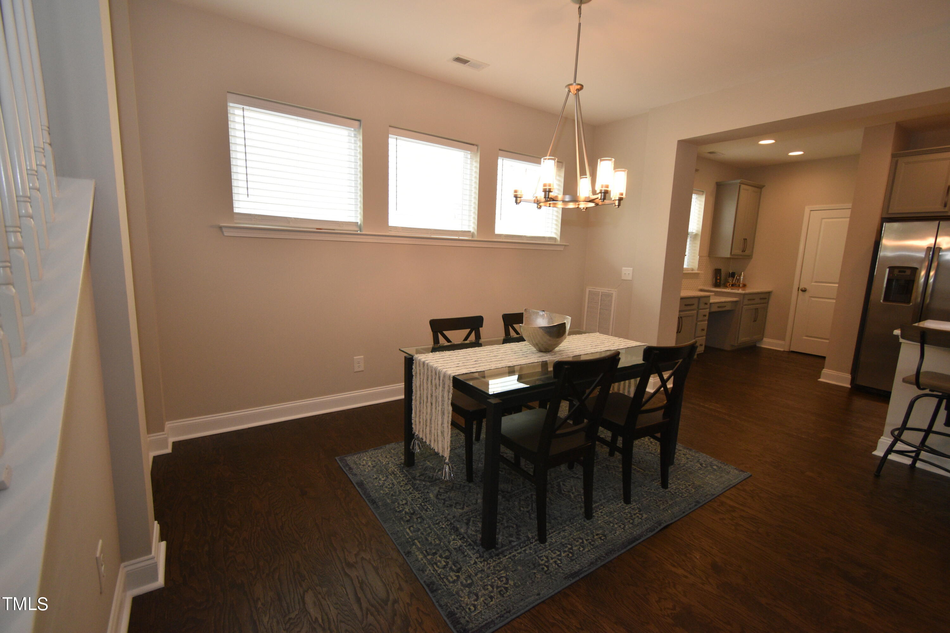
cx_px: 475
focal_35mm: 15
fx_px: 396
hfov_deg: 100.4
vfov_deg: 77.3
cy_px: 316
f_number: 4.5
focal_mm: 10
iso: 800
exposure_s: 1/125
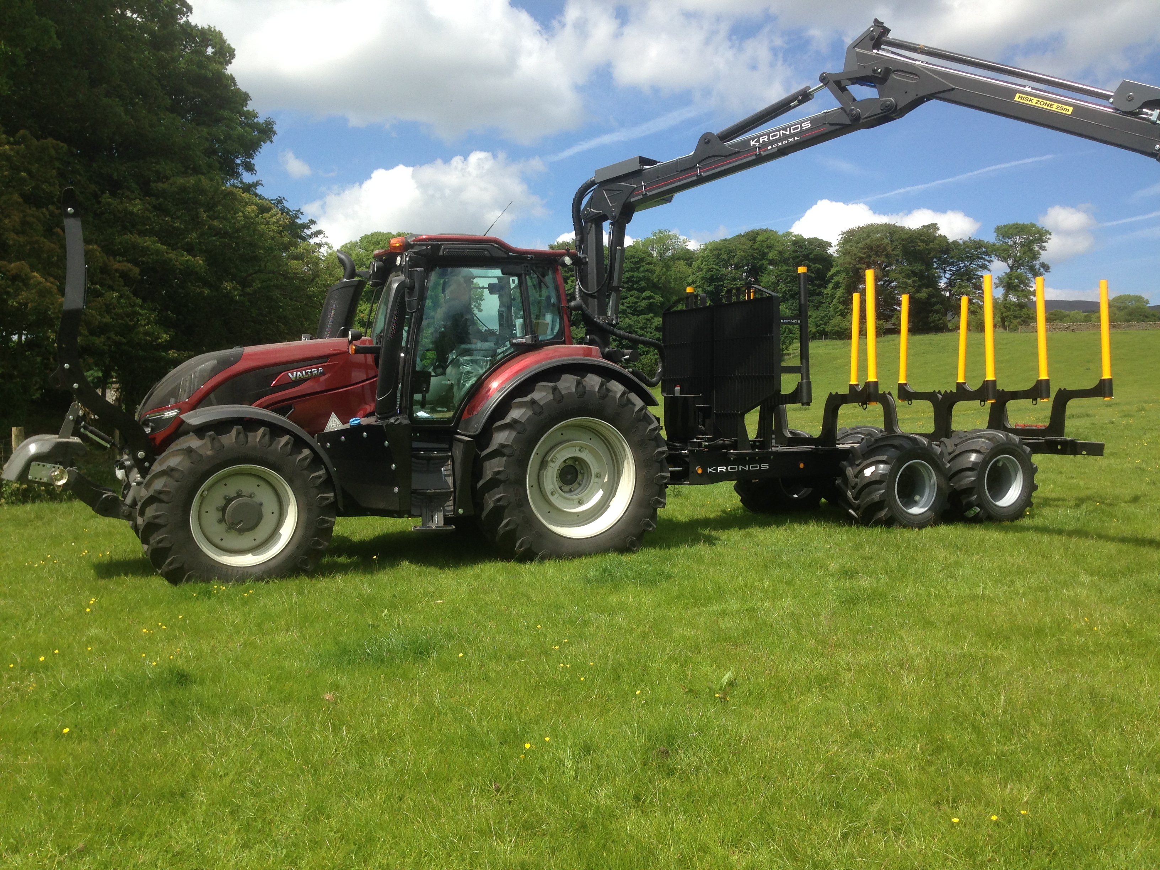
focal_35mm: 33
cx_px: 580
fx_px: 1106
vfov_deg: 42.9
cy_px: 435
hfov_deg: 55.4
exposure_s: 1/1290
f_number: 2.4
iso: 50
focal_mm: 4.12
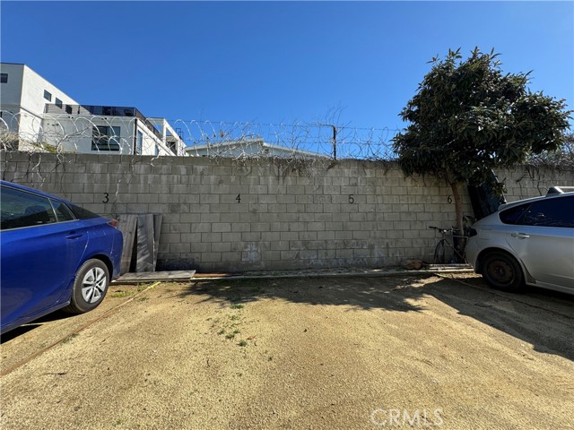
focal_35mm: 14
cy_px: 215
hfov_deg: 102.1
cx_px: 287
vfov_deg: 85.7
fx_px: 232
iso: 50
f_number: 2.2
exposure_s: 1/804
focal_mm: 2.22
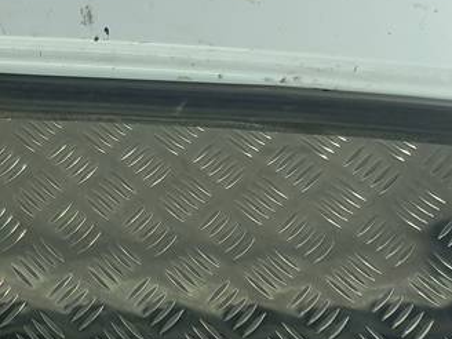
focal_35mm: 78
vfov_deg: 18.5
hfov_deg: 23.1
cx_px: -77
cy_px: 23
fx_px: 1018
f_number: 1.8
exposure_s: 1/50
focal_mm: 4.6
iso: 40
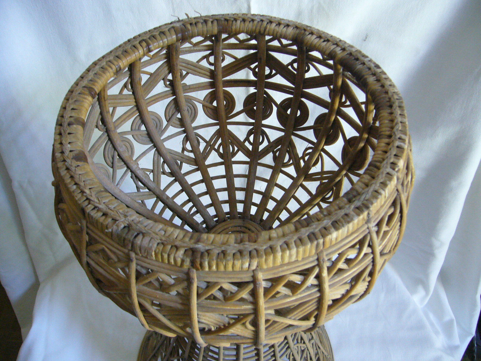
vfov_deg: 40.7
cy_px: 180
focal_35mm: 35
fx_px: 486
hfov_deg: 52.6
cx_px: 240
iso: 200
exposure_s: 1/13
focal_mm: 5.8
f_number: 2.8
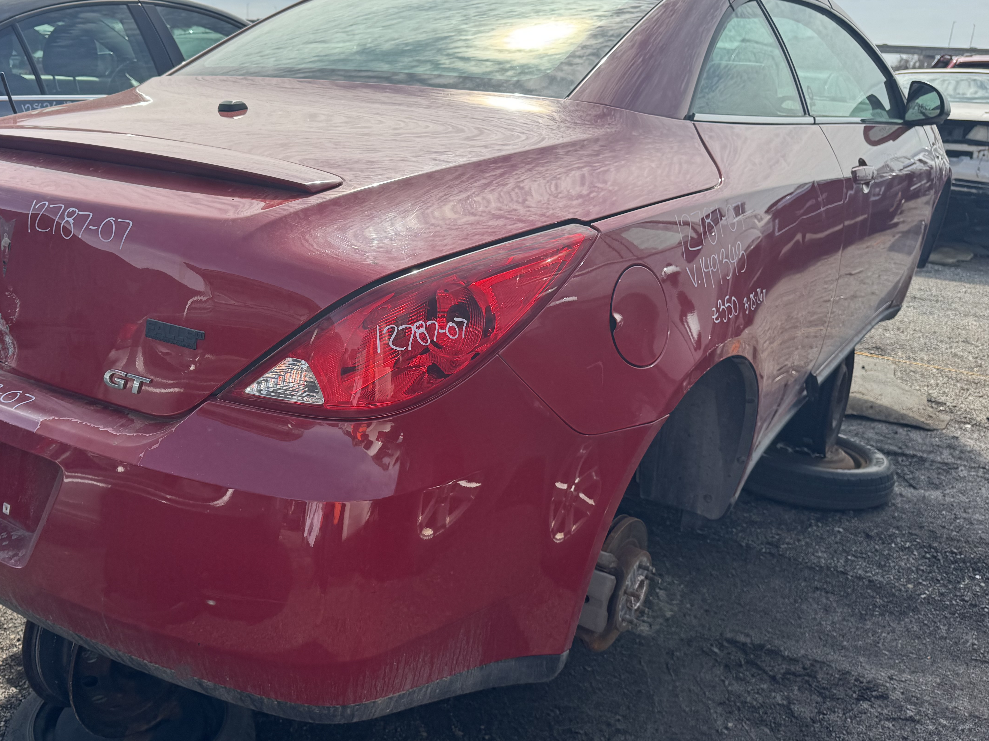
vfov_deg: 44.1
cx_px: 366
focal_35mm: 32
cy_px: 345
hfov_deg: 56.1
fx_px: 914
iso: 80
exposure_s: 1/3802
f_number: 1.78
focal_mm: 6.76
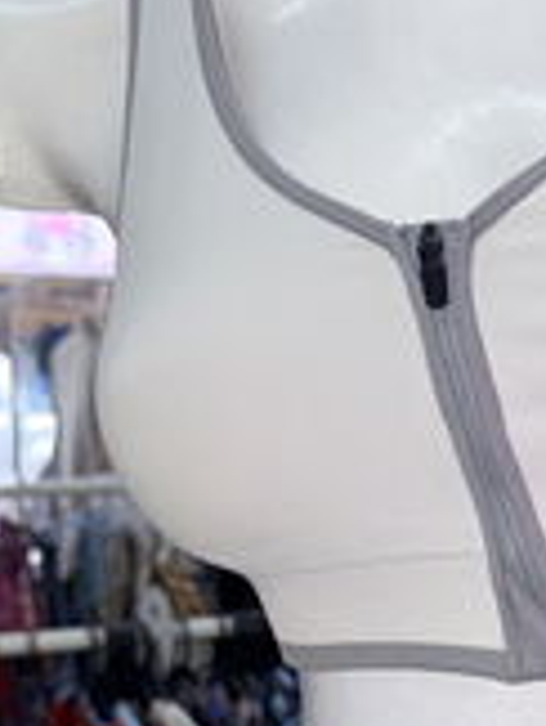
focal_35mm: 79
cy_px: 657
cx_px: 461
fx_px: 1657
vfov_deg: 24.0
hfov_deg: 18.5
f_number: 1.78
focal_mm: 6.76
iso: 50
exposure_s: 1/208
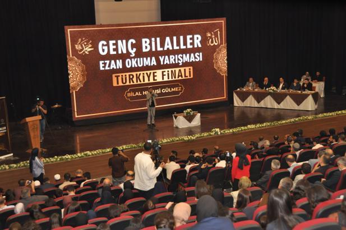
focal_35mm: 57
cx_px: 173
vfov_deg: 23.7
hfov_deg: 35.1
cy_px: 115
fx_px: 547
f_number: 4.2
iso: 800
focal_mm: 38
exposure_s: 1/60
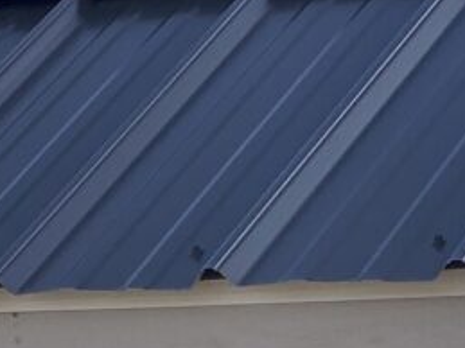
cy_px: 897
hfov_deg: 9.8
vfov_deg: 6.9
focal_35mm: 201
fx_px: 2699
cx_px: 59
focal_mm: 4.25
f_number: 1.8
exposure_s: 1/1447
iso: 32
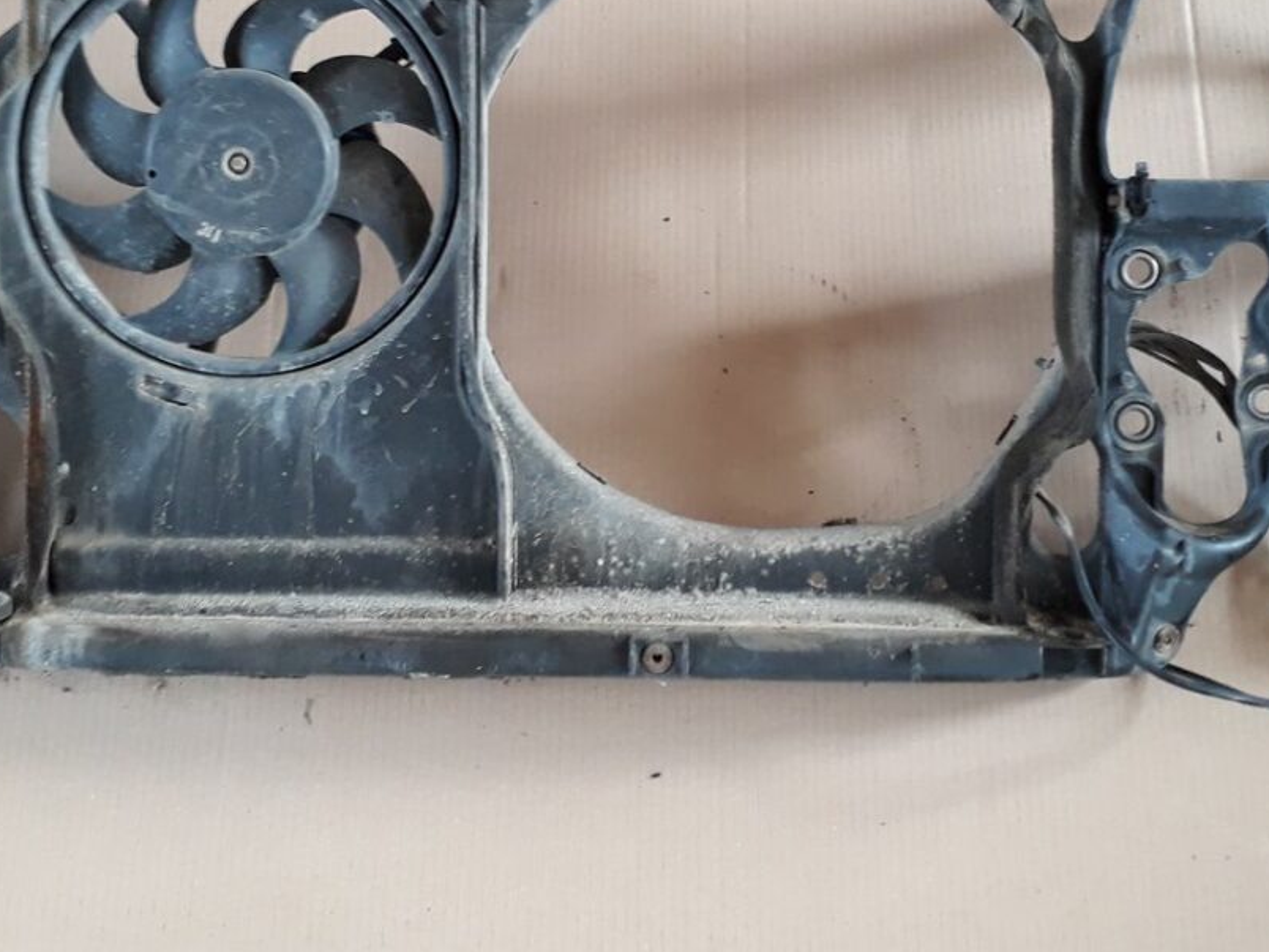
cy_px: 240
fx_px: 1723
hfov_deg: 40.4
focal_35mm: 47
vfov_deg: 30.4
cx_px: 603
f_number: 1.9
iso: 160
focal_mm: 3.6
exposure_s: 1/33
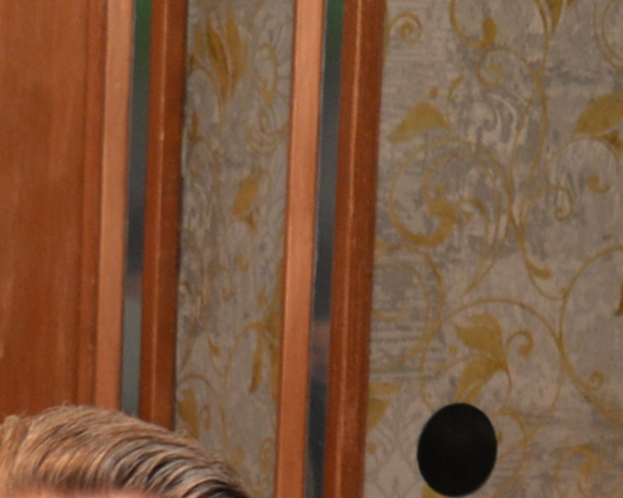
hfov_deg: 8.1
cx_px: -315
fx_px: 4294
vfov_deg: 6.3
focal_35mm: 233
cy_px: 1235
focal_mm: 32
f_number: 4
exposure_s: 1/60
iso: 500
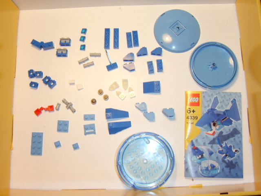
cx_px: 130
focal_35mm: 31
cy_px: 98
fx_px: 234
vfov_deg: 45.4
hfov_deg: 58.4
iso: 141
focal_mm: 8.13
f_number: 2.7
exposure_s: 1/30
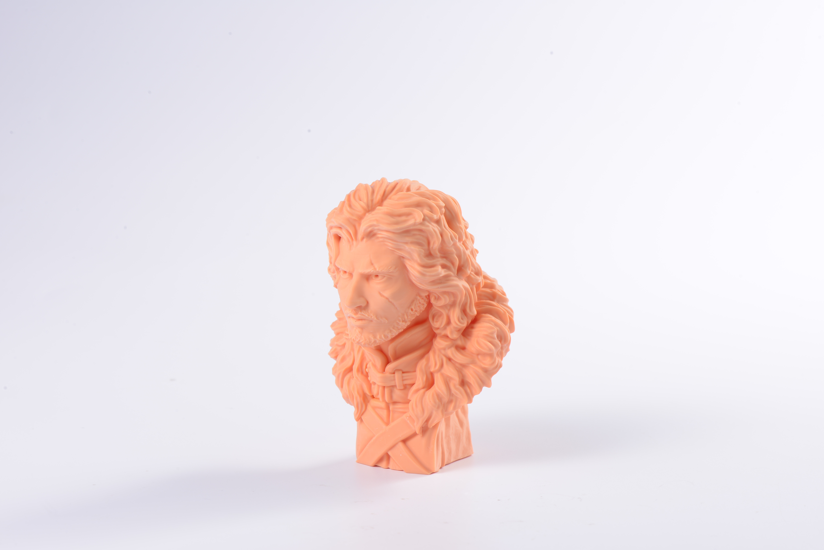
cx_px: 412
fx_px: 2404
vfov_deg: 13.1
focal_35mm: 105
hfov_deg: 19.5
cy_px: 275
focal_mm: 105
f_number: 20
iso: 100
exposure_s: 1/125
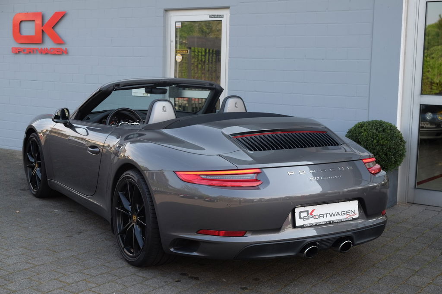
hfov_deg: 36.9
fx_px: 663
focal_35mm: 54
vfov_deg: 25.0
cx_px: 221
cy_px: 147
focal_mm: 35.8
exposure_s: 1/160
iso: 200
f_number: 5
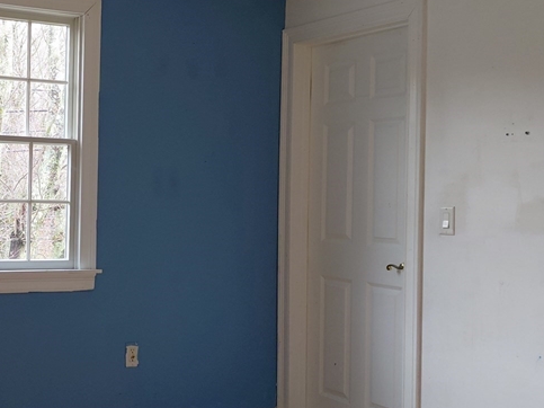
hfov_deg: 34.0
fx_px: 833
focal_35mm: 53
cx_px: 43
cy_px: 181
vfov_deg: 27.5
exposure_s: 1/120
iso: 125
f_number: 1.8
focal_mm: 4.69
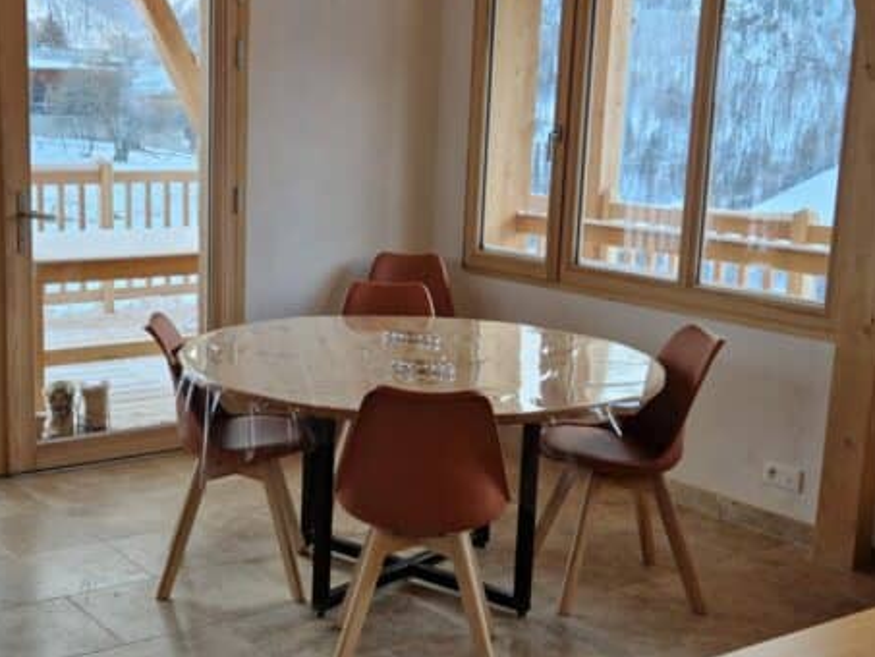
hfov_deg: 36.6
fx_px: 1315
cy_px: 350
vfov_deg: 28.0
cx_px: 330
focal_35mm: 52
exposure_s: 1/100
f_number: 1.8
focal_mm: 5.4
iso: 50
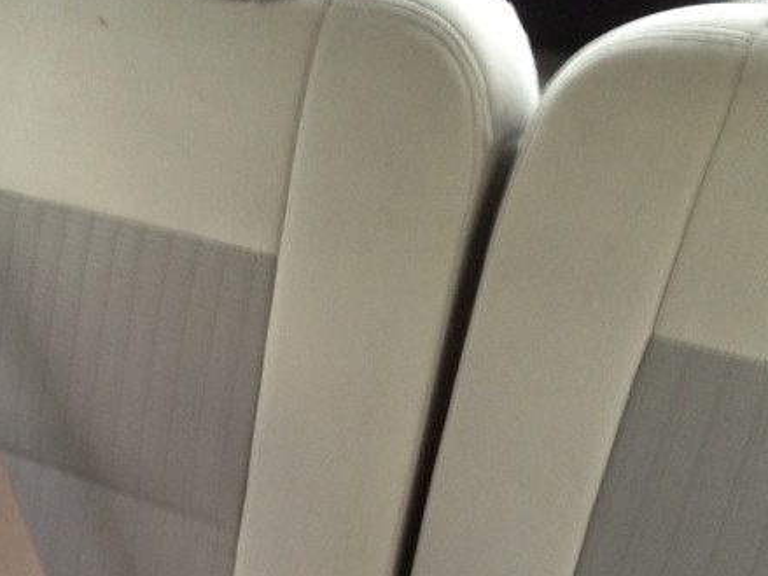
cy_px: 606
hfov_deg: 24.5
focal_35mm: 77
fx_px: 1708
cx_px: 54
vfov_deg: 18.5
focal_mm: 4.13
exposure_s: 1/20
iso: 125
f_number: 2.4
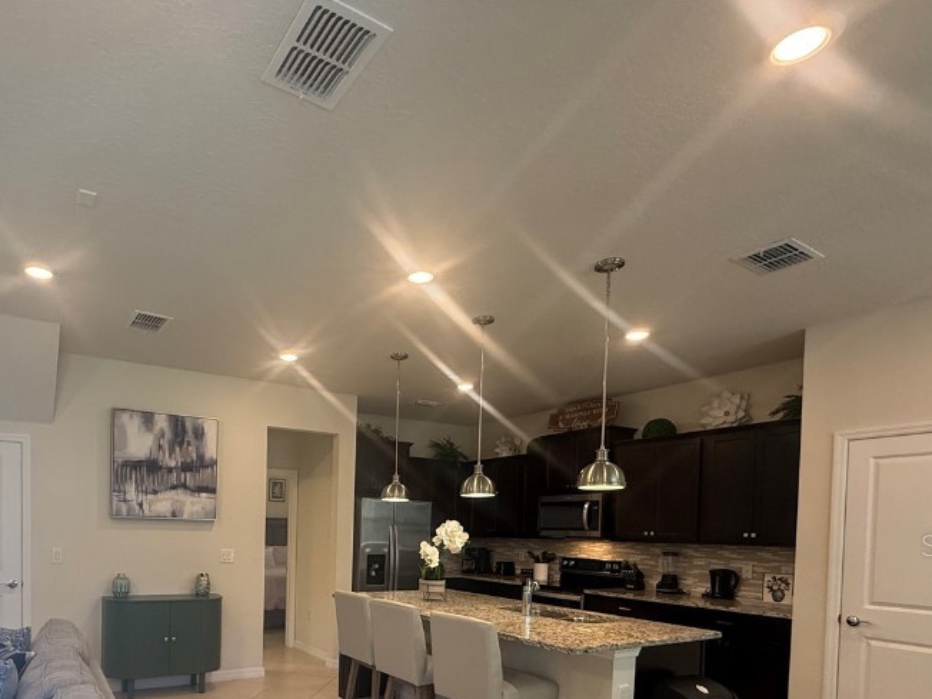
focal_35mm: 22
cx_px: 324
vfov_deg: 57.2
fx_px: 592
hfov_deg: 74.4
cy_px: 545
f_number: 2.2
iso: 250
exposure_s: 1/120
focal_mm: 2.22
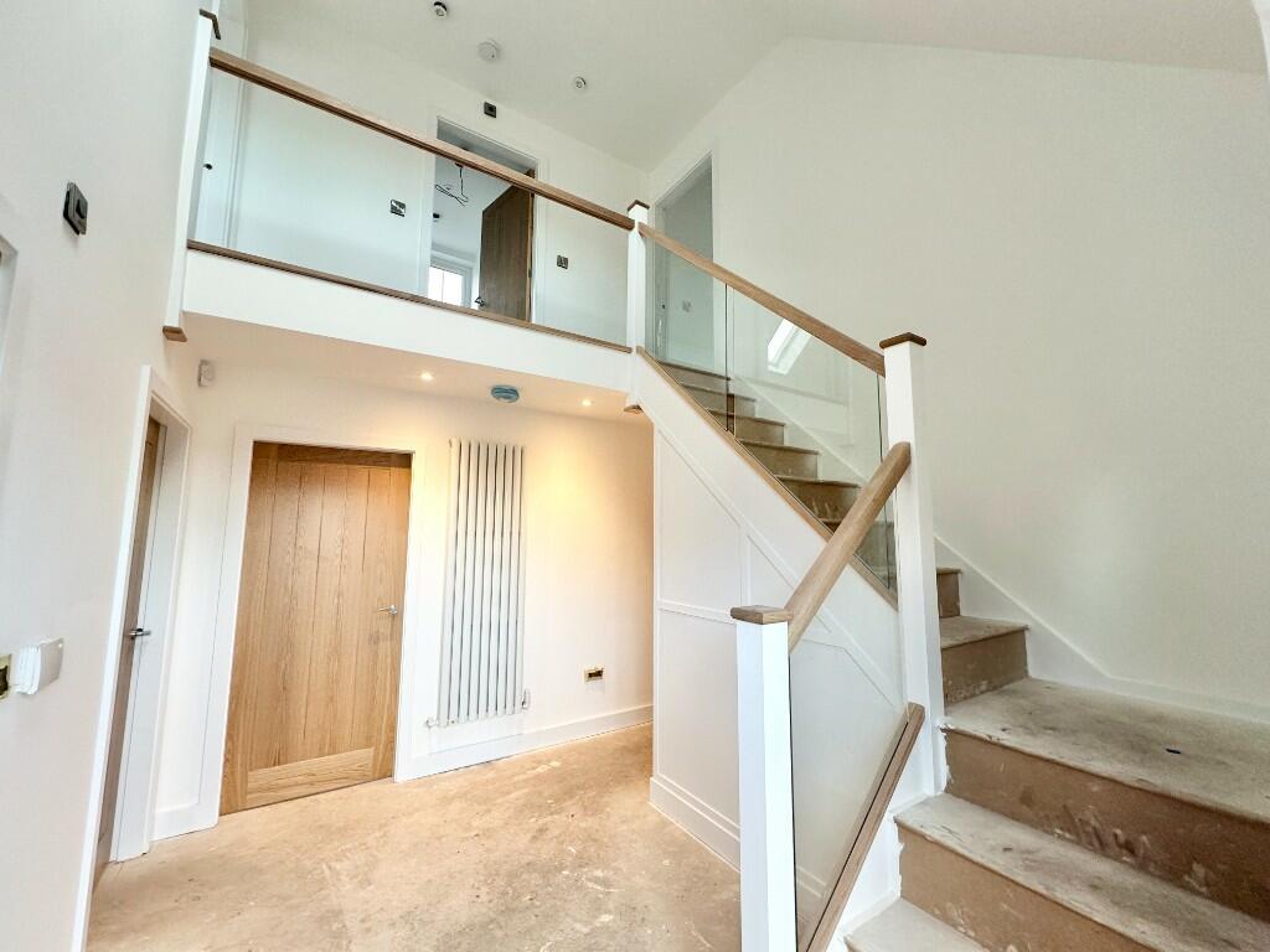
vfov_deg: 85.7
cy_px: 476
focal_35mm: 14
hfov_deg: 102.1
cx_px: 635
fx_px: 514
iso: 160
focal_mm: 2.22
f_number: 2.2
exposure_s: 1/107
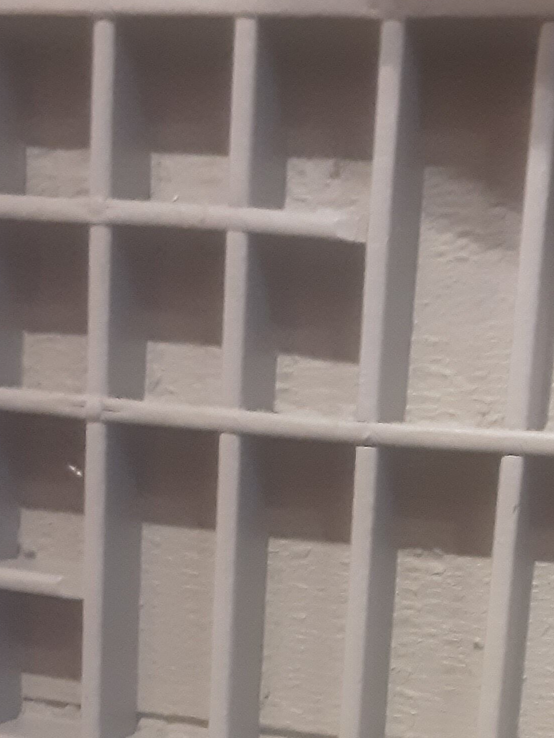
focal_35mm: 62
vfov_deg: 28.9
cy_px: 764
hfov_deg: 23.6
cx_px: 365
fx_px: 1323
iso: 400
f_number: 1.9
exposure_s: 1/25
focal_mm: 2.9
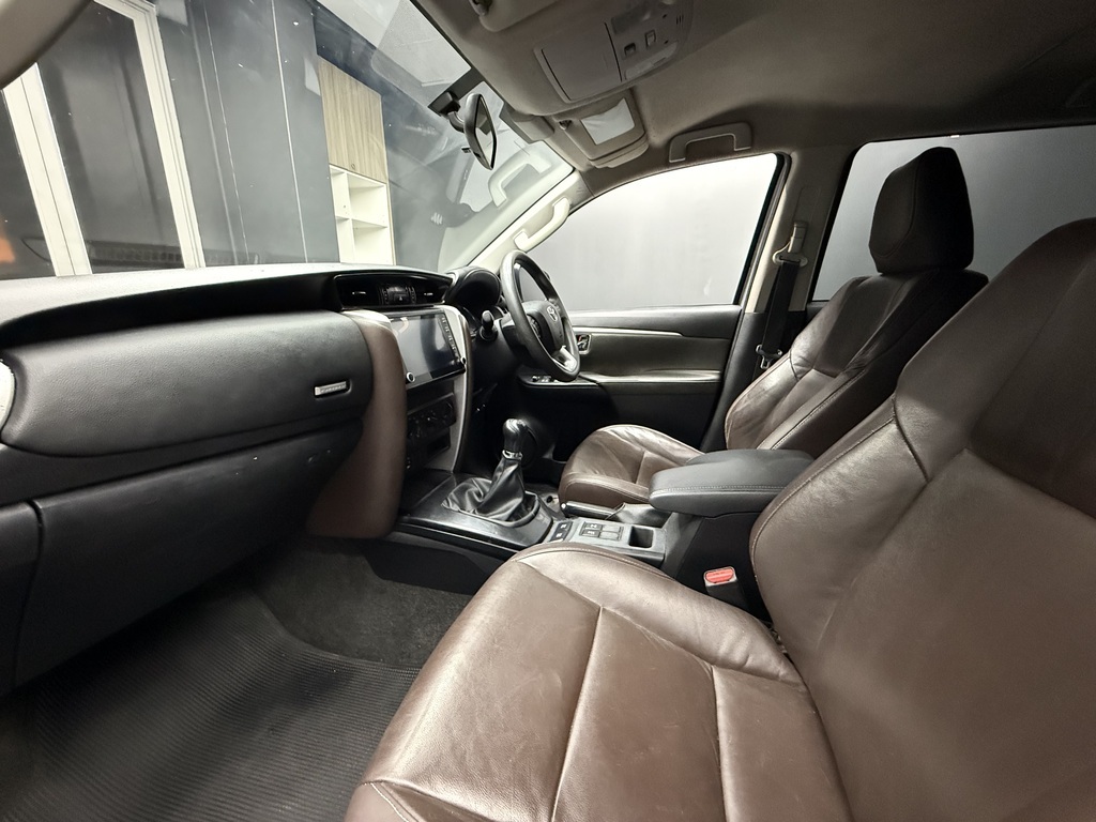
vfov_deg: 85.7
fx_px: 443
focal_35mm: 14
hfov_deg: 102.1
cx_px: 548
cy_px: 411
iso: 1250
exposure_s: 1/50
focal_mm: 2.22
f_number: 2.2
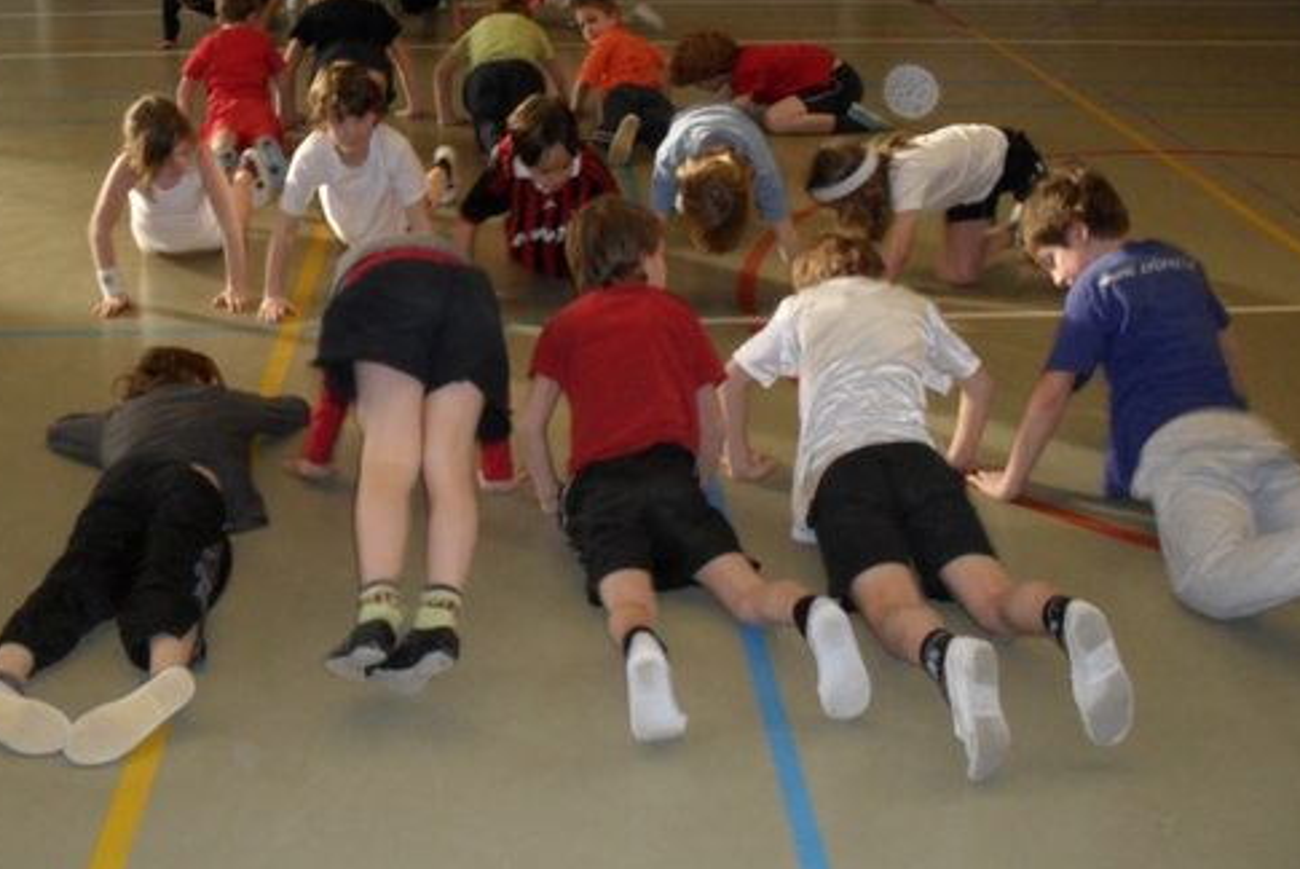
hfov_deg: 43.5
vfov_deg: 29.8
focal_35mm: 45
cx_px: 592
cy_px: 341
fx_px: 1626
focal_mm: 6.3
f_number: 3.2
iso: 200
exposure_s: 1/45
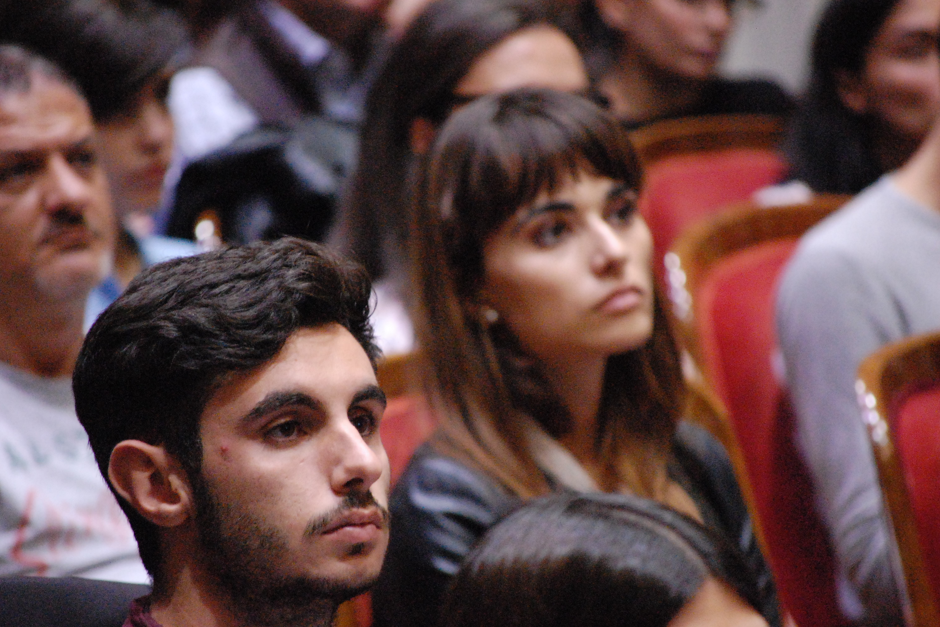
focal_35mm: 301
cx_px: 471
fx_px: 7858
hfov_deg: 6.8
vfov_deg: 4.6
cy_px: 314
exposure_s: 1/25
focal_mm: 200
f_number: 5.6
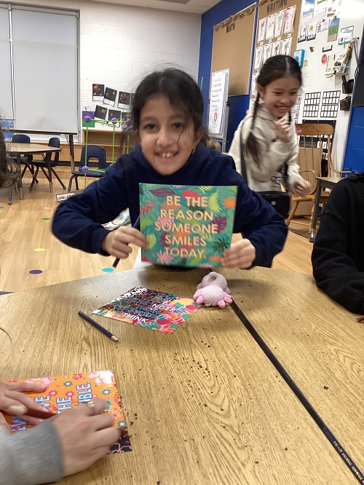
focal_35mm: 31
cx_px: 182
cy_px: 242
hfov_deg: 45.5
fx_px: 434
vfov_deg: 58.3
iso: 160
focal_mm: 3.3
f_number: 2.4
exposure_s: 1/50
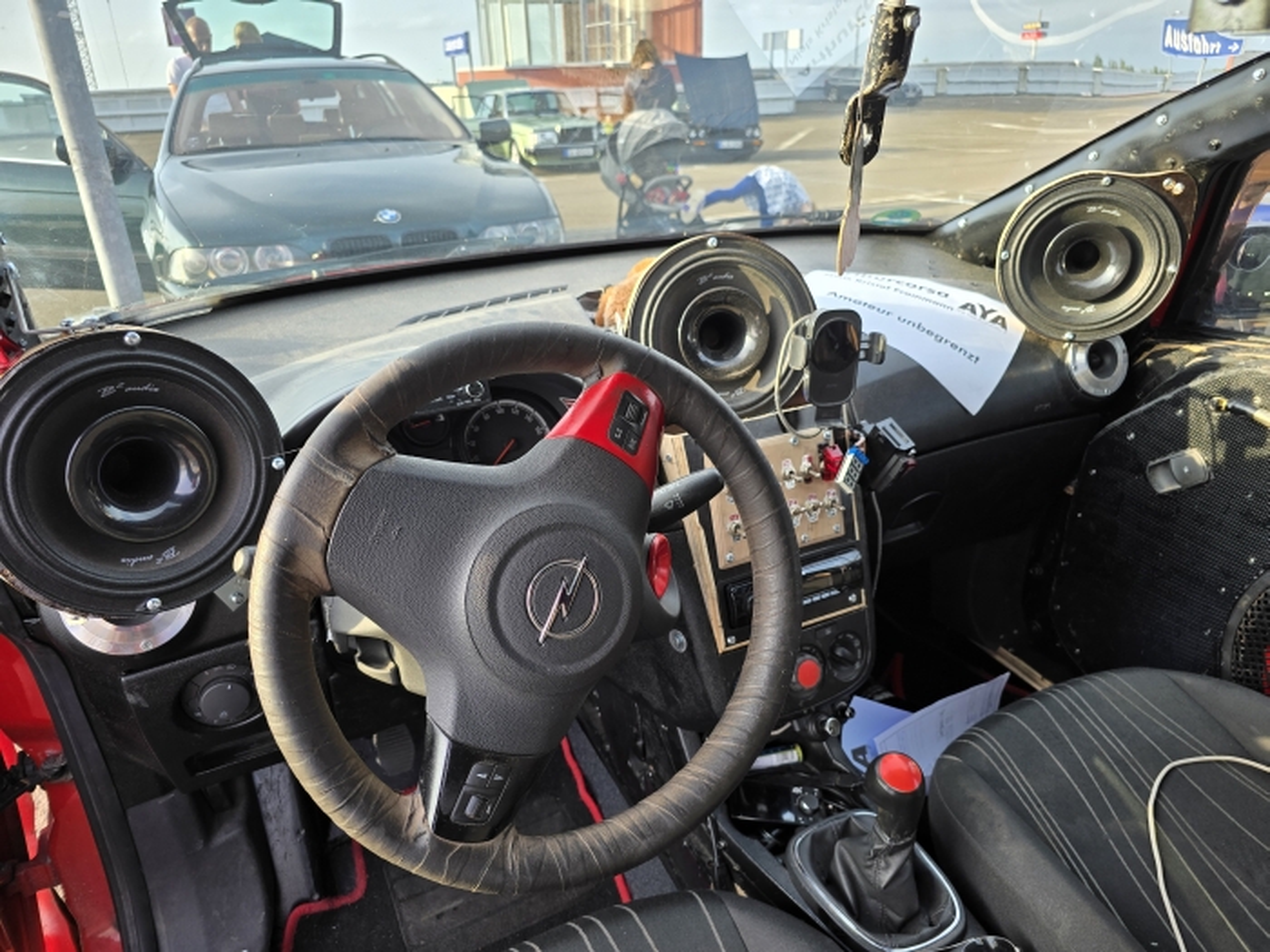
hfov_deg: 73.9
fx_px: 844
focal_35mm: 23
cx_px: 635
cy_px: 476
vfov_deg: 58.9
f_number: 1.7
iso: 25
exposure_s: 1/180
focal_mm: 6.3
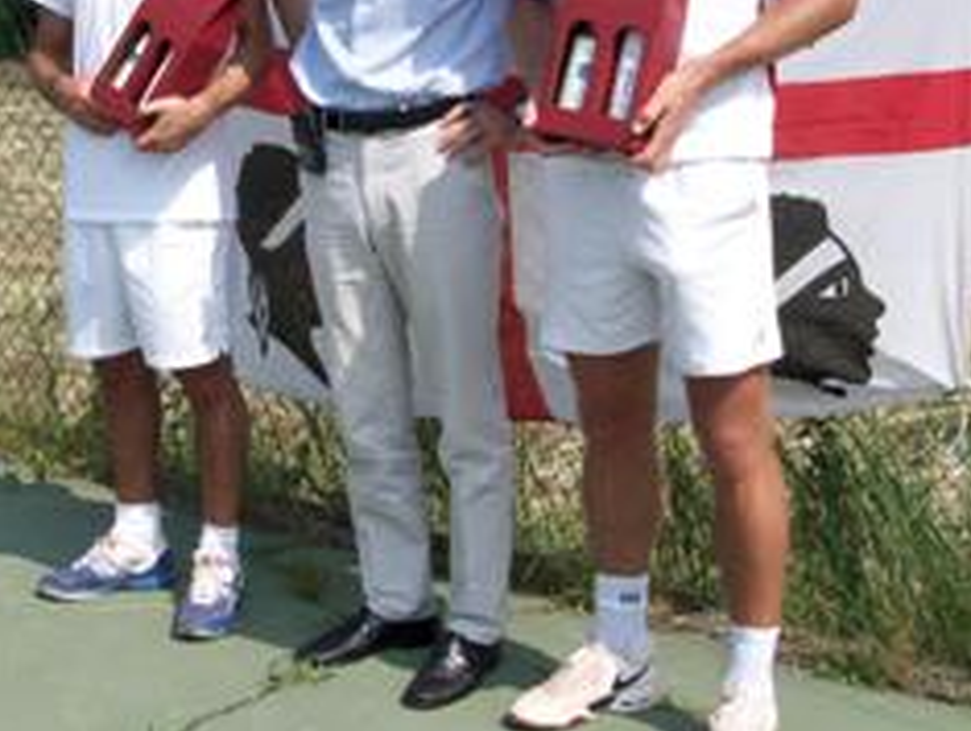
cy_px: 124
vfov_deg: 22.3
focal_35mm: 65
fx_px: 1826
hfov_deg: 29.8
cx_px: 455
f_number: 5.5
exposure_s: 1/309
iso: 64
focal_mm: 5.7
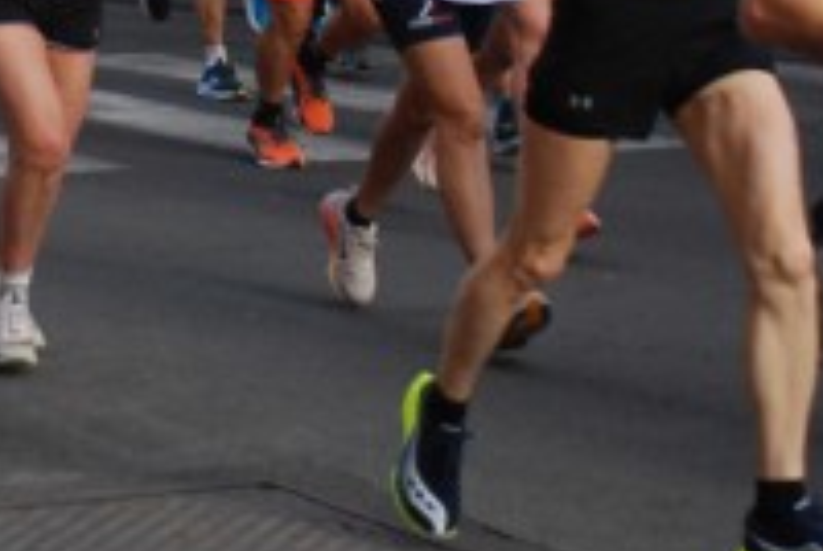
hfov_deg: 11.7
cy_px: -142
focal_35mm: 171
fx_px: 3915
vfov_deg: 8.0
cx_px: -181
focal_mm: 38
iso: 1000
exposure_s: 1/1250
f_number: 5
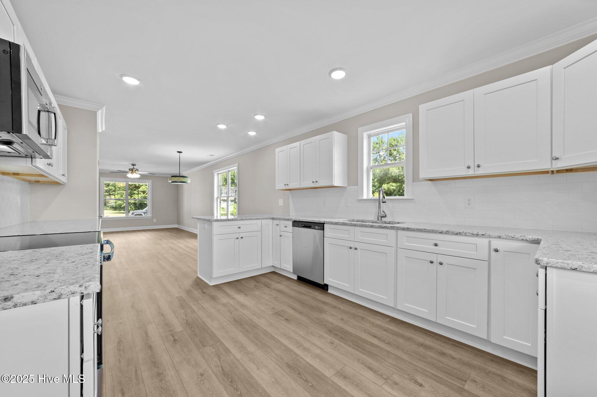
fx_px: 232
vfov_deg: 81.1
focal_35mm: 14
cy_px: 198
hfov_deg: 104.3
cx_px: 298
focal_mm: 14
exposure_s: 1/8
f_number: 8
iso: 250
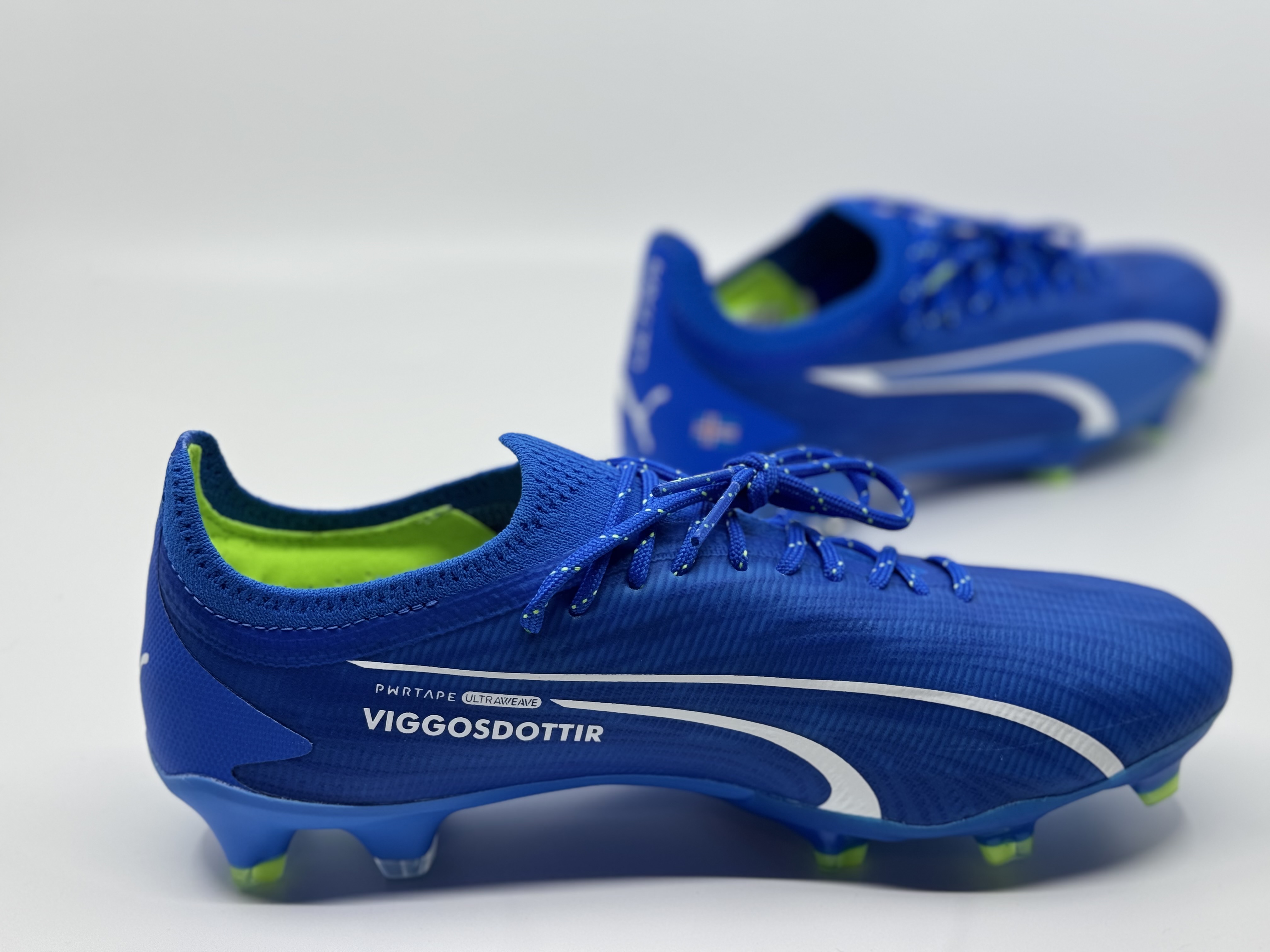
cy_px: 476
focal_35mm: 48
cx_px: 635
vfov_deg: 30.3
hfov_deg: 39.7
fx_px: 1761
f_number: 1.78
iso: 64
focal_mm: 6.86
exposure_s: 1/609
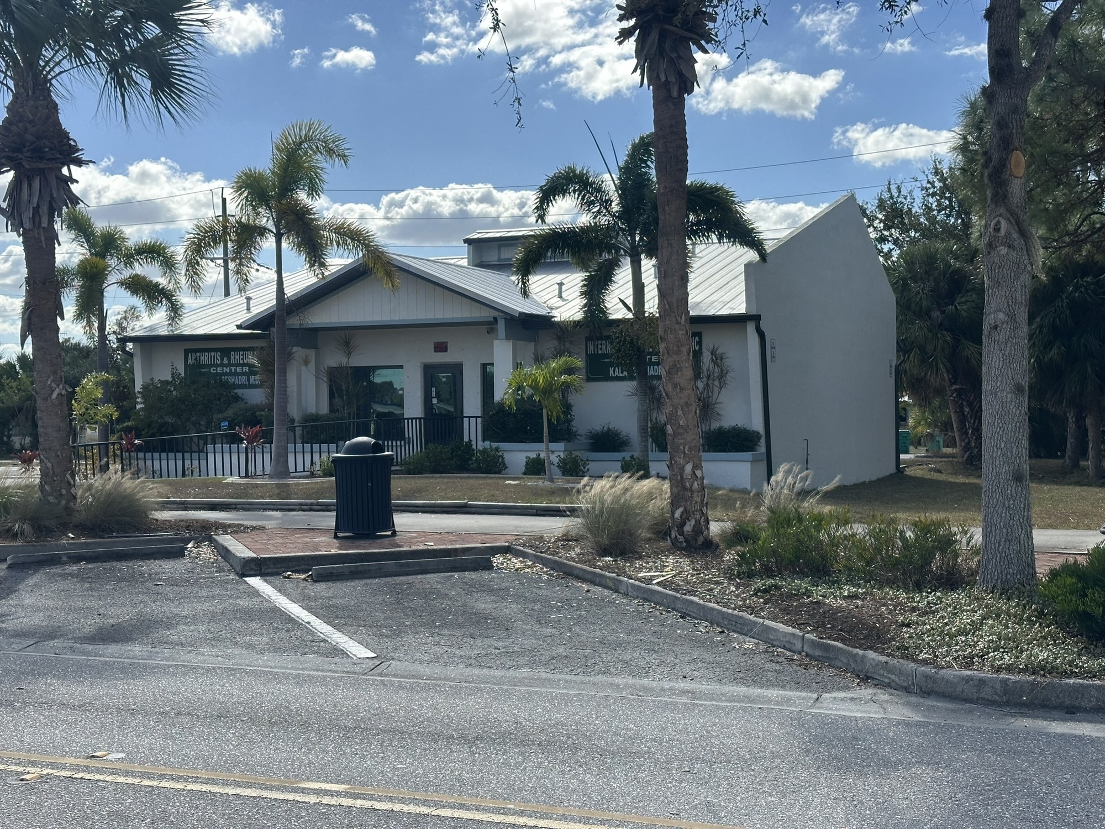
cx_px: 552
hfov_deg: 39.7
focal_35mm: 48
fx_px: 1532
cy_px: 414
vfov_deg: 30.3
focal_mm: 6.86
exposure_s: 1/3876
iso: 64
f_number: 1.78
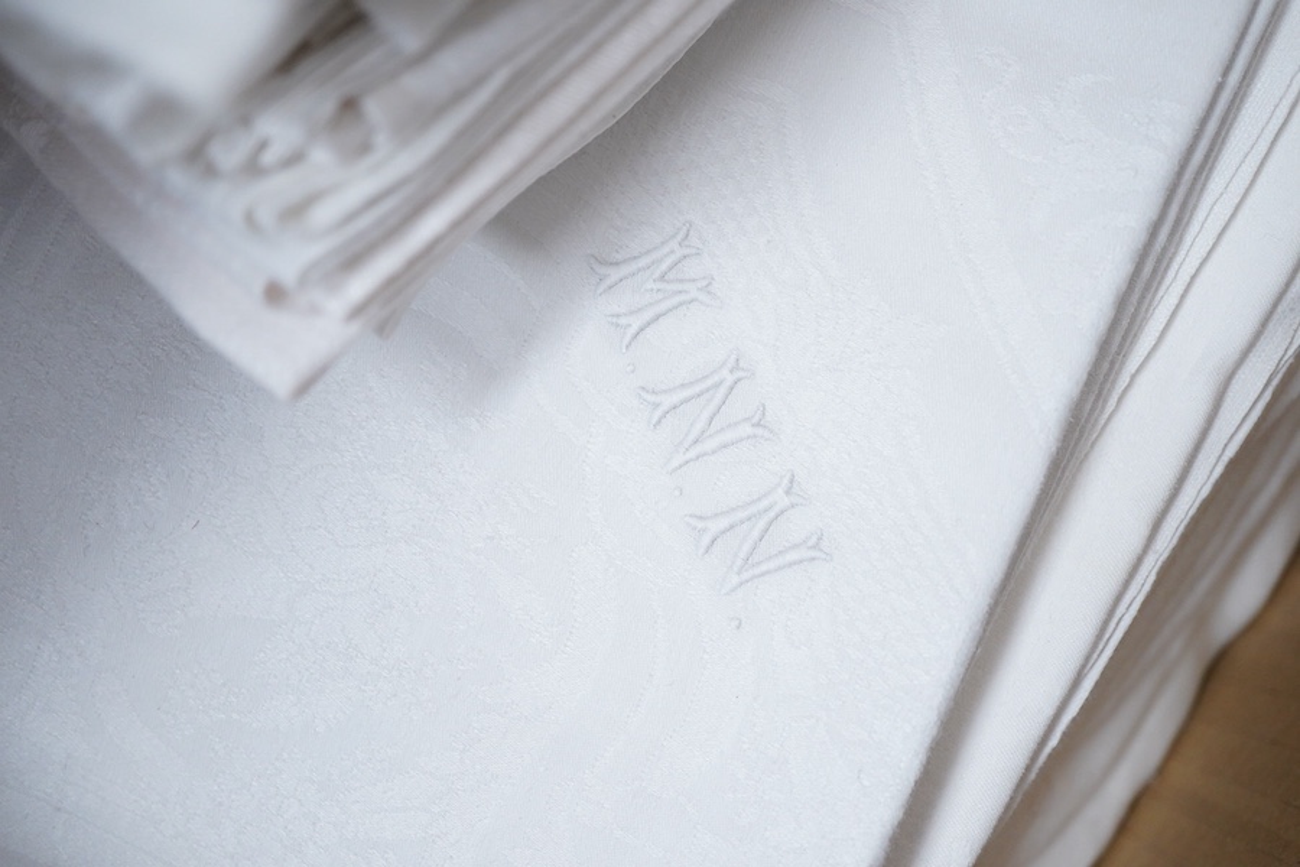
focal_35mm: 45
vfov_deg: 29.9
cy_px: 434
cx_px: 650
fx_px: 1625
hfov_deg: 43.6
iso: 1250
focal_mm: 30
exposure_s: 1/125
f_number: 3.5
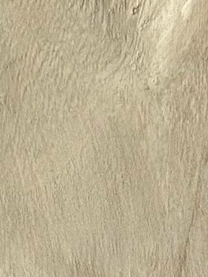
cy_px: 393
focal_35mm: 333
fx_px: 2669
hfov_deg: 4.5
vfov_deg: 5.9
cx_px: 115
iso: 125
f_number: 1.78
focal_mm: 6.86
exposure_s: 1/60
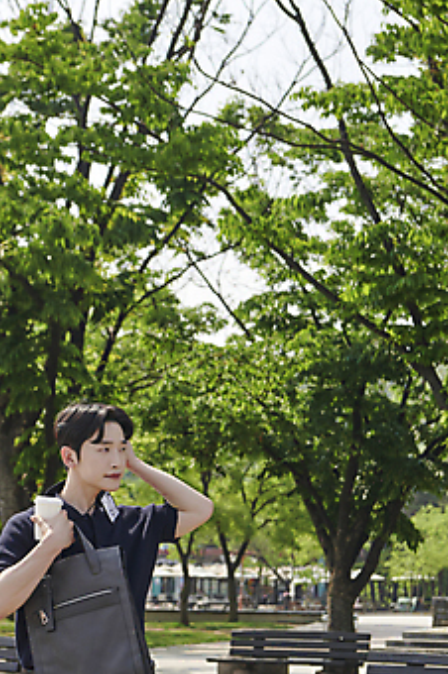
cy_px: 383
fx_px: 1627
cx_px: 204
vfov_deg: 23.4
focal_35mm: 87
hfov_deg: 15.7
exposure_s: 1/400
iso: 160
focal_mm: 62
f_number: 6.3
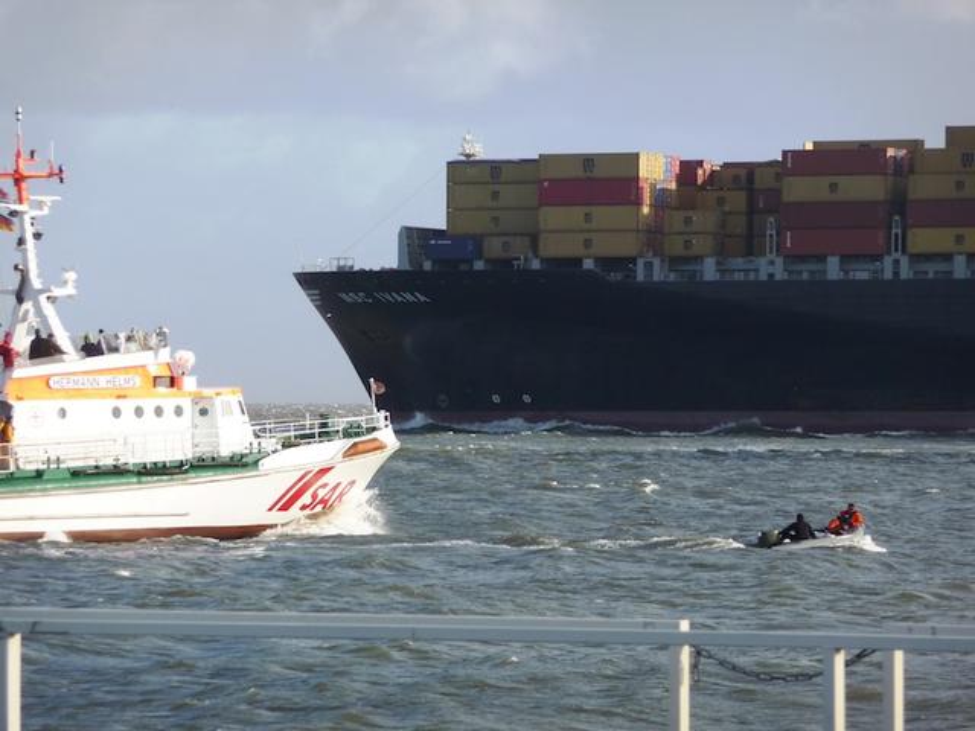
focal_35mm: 280
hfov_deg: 7.1
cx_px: 488
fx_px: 7887
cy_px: 366
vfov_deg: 5.3
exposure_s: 1/320
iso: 100
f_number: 4.9
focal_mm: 47
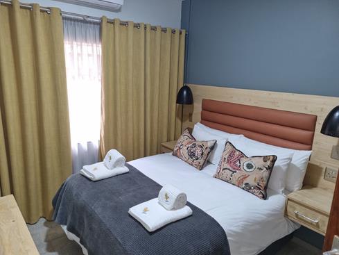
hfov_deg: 67.3
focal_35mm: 26
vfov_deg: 53.1
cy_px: 128
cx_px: 170
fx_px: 255
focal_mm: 5.4
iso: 96
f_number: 1.8
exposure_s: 1/50
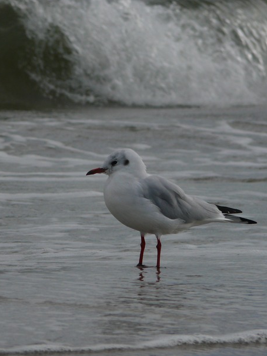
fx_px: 5352
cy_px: 152
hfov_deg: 2.9
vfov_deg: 3.8
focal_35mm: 520
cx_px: 117
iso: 100
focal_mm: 88.8
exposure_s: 1/320
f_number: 5.6
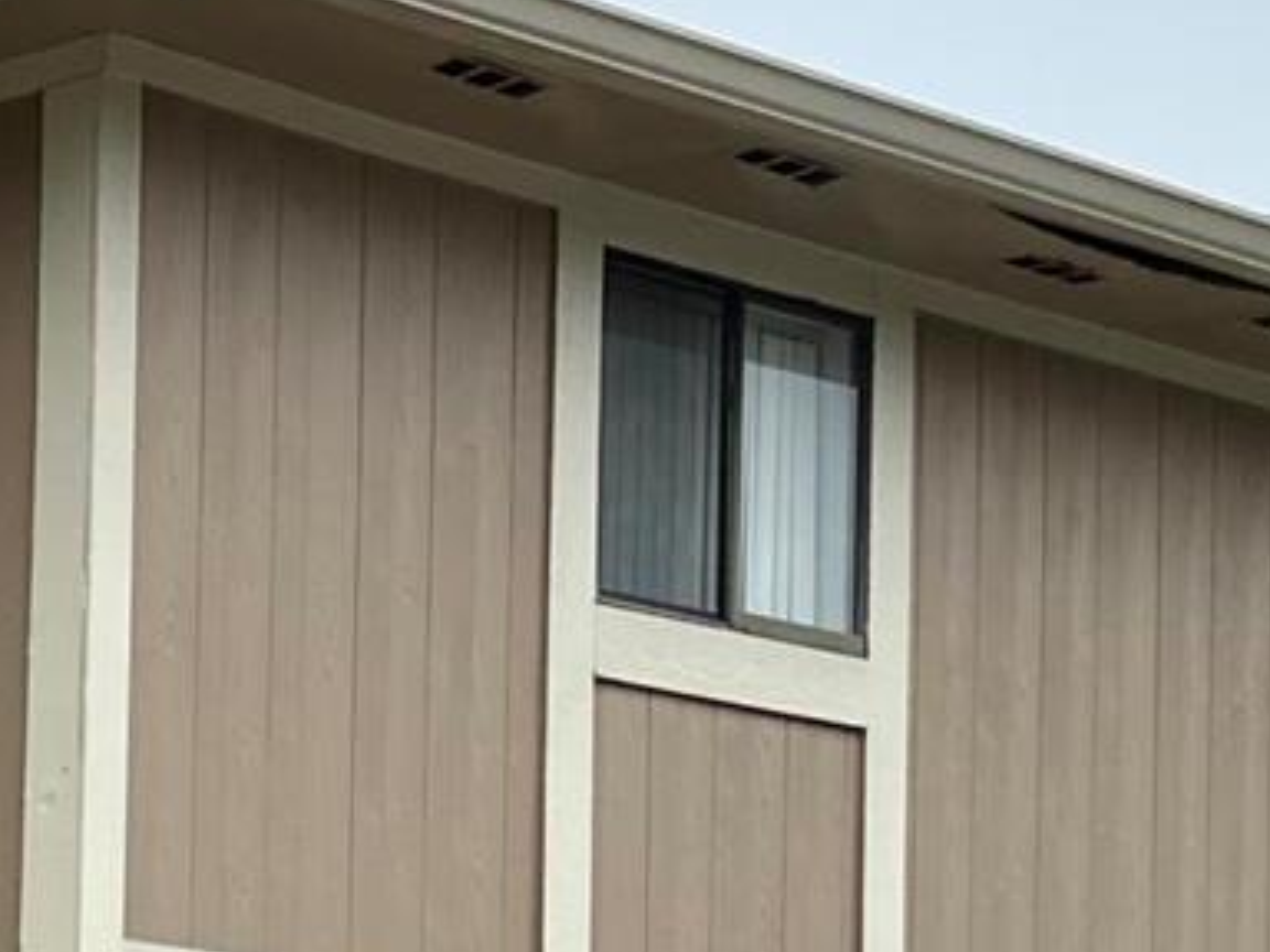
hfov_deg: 12.2
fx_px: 4696
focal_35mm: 128
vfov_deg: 11.2
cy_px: 1296
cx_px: -1779
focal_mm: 6.86
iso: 80
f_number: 1.78
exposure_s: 1/2732
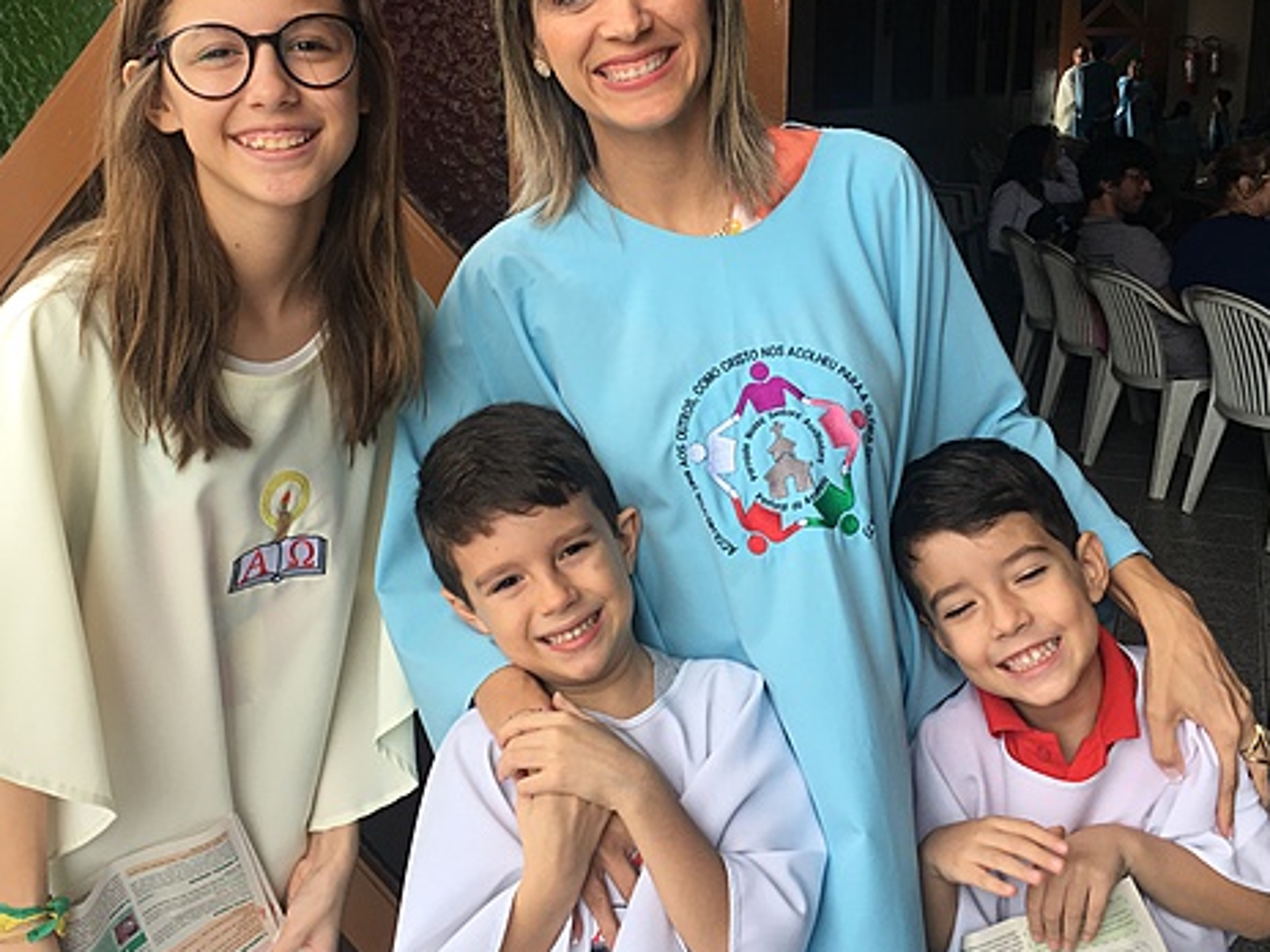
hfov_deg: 46.8
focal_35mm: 40
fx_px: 1468
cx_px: 632
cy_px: 399
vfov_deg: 35.9
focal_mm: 4.15
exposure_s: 1/234
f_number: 2.2
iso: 25
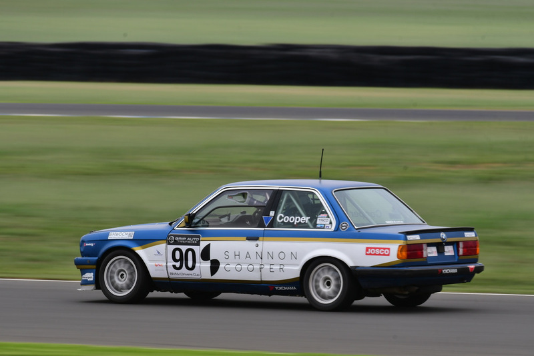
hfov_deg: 2.7
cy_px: 178
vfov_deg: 1.8
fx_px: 11128
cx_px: 267
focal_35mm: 750
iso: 200
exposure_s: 1/100
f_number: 13
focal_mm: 500
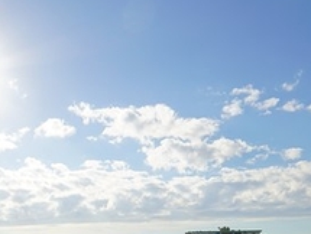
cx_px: 17
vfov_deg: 28.3
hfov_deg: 38.4
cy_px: 279
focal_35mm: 45
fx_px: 405
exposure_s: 1/400
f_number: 10
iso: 100
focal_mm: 14
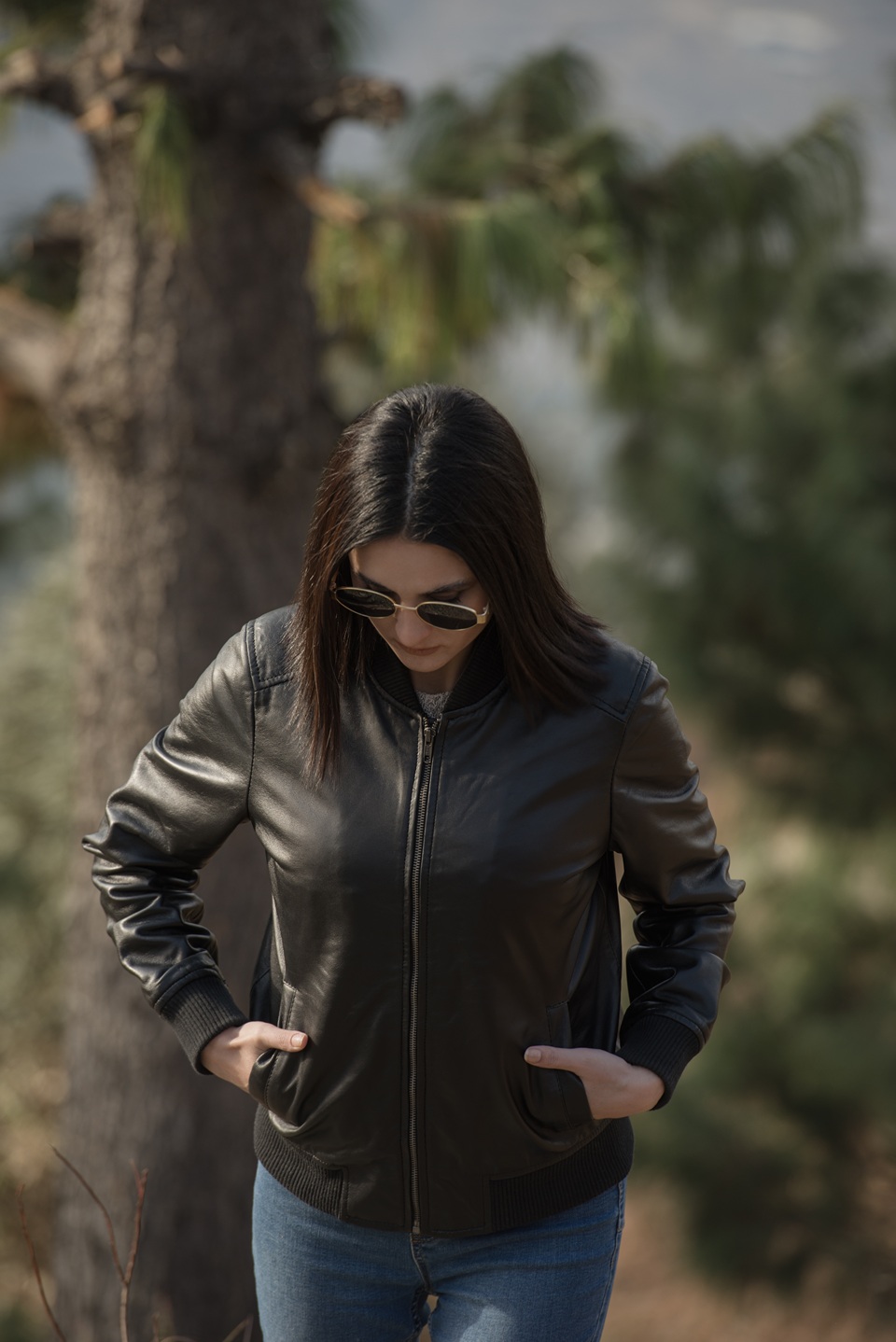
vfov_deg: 10.3
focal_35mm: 200
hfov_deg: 6.9
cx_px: 448
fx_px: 7459
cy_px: 671
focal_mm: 200
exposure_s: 1/200
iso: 80
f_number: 4.5
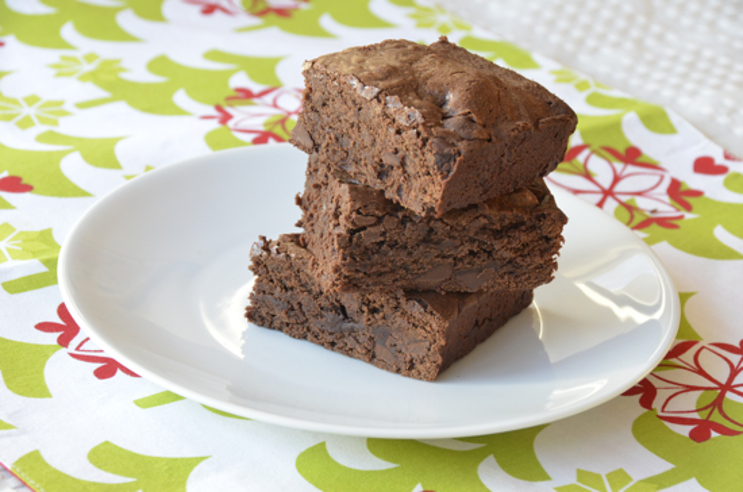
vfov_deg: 10.1
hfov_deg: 15.2
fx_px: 2780
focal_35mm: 135
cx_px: 372
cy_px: 246
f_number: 11
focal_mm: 90
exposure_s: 1/60
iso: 1600
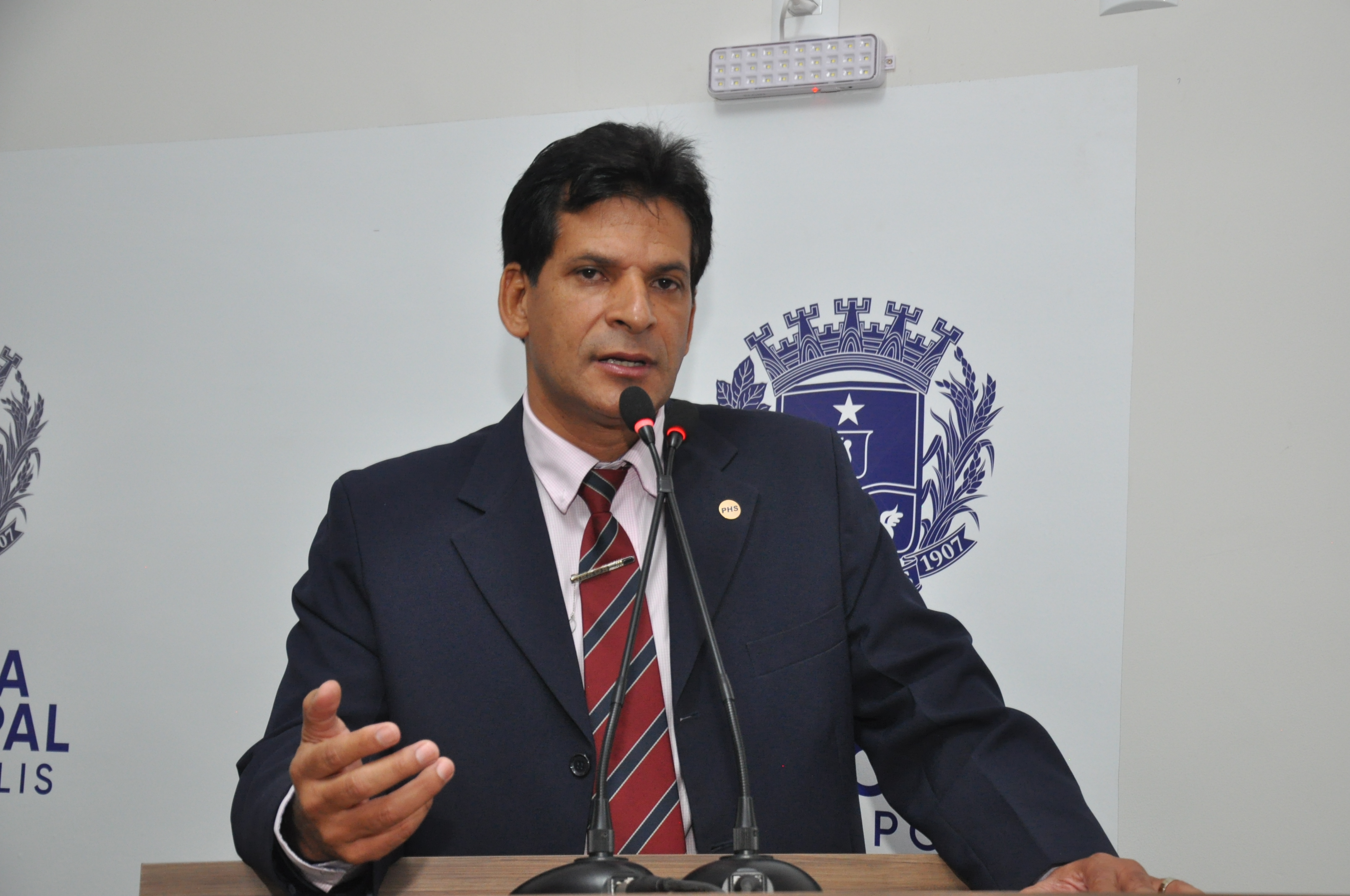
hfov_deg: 33.4
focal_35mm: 60
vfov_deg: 22.6
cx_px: 675
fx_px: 2247
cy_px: 448
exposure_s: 1/60
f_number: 6.3
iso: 1000
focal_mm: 40
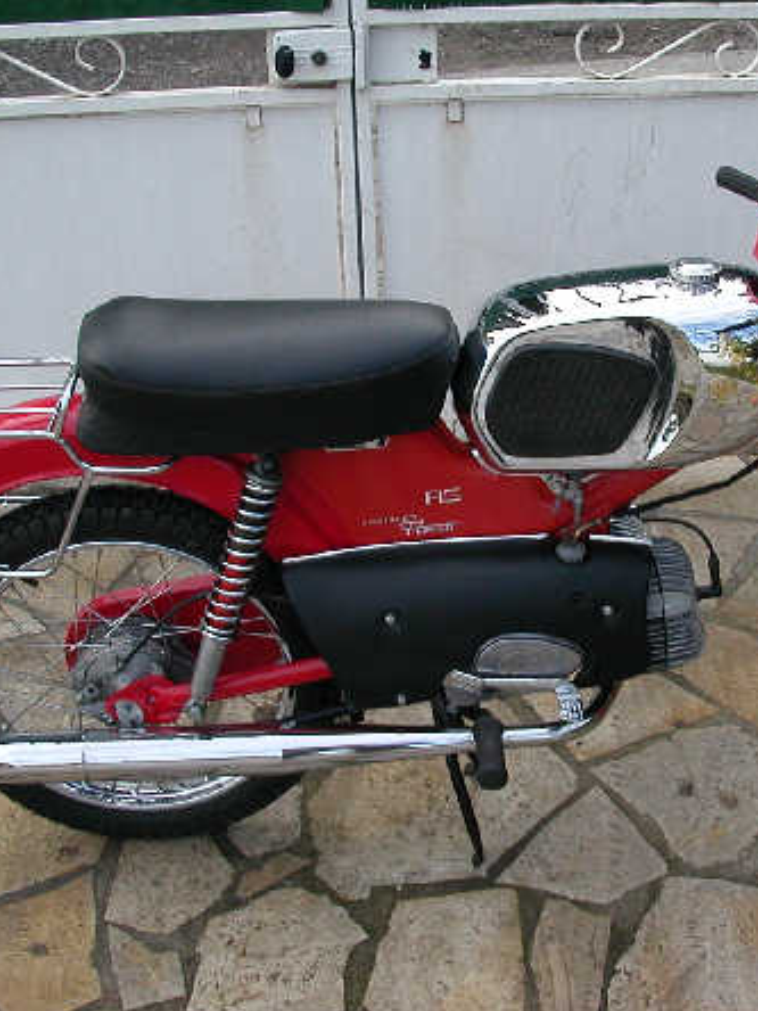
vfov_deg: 38.2
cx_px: 528
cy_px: 510
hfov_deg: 28.8
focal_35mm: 50
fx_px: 1460
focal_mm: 5.6
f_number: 4.5
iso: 100
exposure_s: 1/177
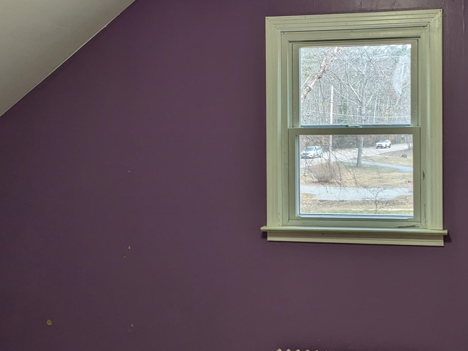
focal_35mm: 56
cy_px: 147
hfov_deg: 34.0
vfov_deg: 26.1
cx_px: 319
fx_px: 757
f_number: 1.73
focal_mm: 4.38
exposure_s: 1/120
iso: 64
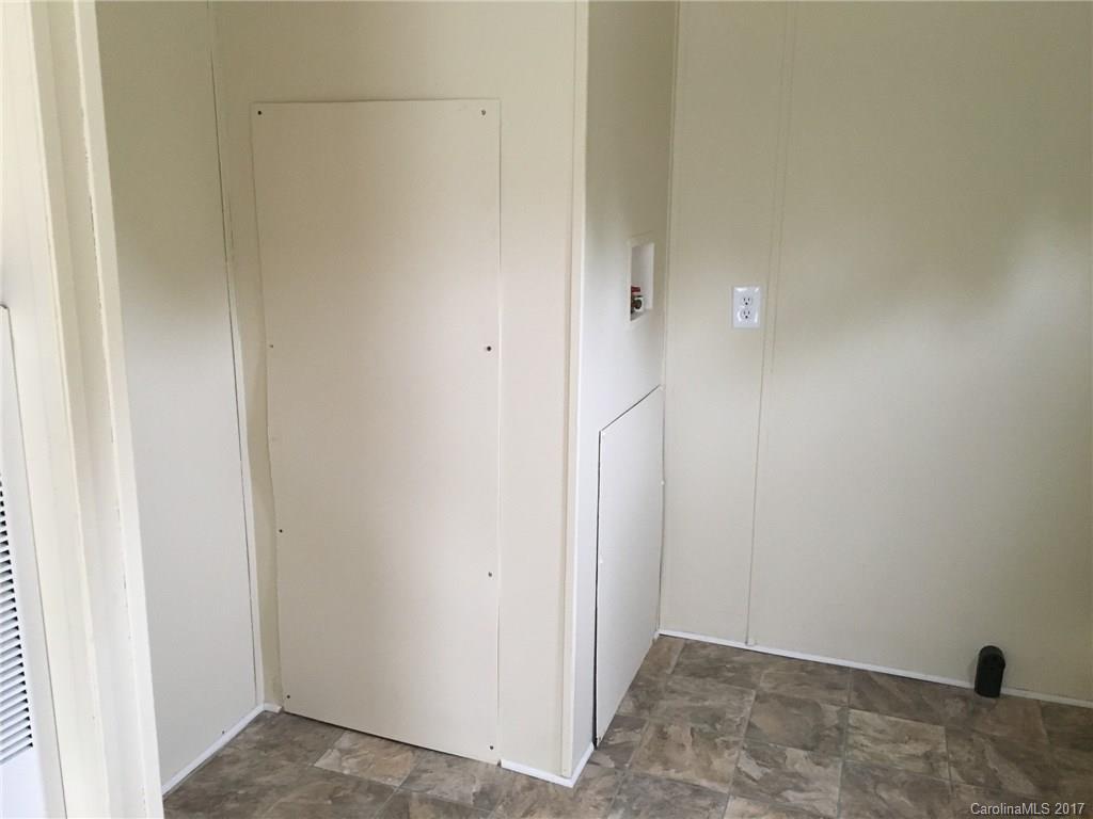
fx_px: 916
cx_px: 546
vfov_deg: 48.2
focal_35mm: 29
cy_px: 410
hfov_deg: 61.7
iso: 125
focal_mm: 4.15
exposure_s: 1/30
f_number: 2.2
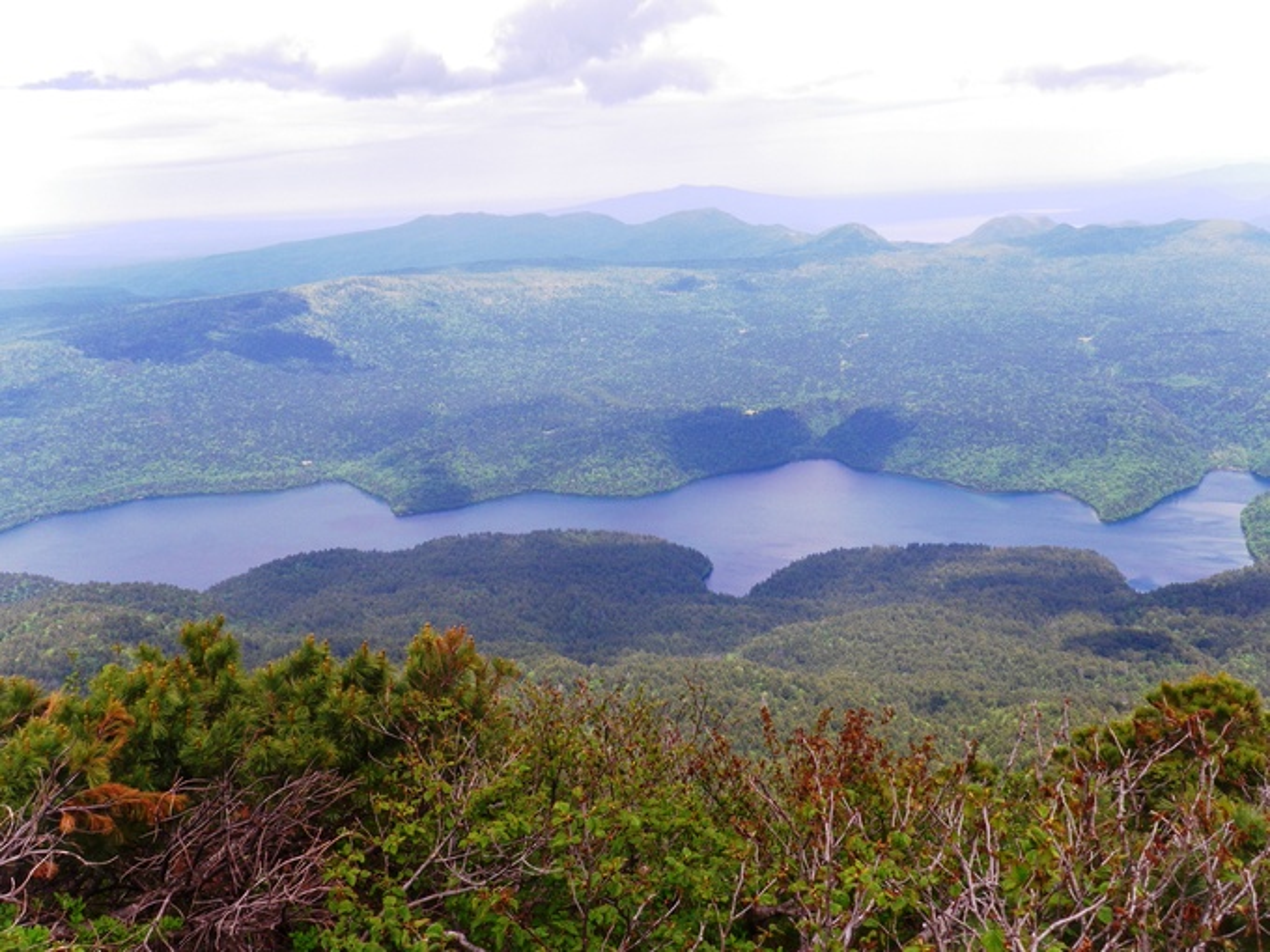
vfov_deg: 40.7
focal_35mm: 35
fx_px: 1284
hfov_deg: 52.6
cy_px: 476
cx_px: 635
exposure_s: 1/125
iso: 64
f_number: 6.3
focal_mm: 6.2
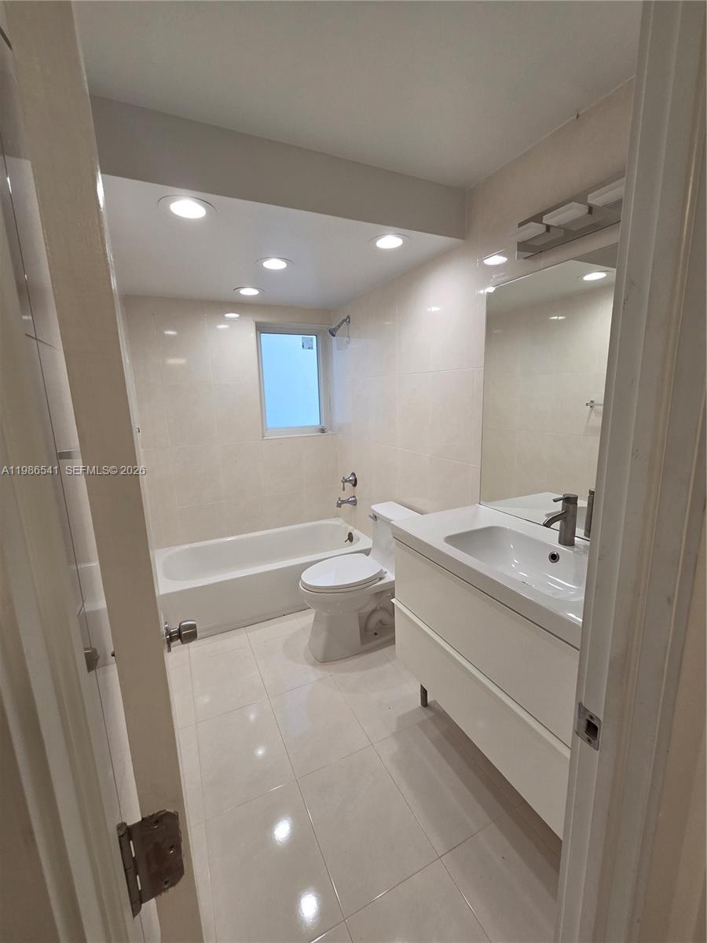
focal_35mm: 13
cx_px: 354
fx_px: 354
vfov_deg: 106.2
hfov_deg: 89.9
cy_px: 472
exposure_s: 1/120
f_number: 2.2
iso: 100
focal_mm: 2.2
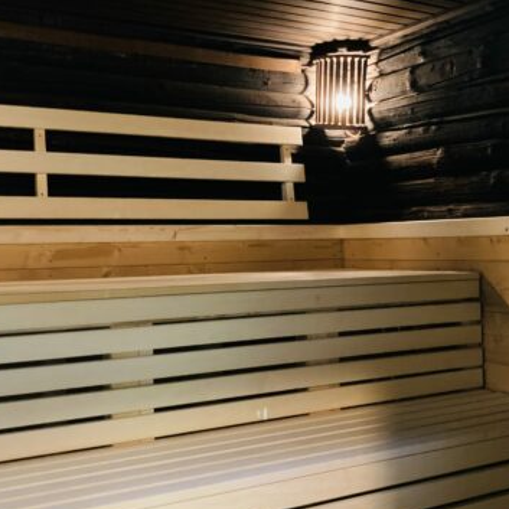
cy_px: 260
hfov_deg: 48.1
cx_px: 309
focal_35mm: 34
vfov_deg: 48.4
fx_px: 566
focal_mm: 3.99
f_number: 1.8
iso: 640
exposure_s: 1/20
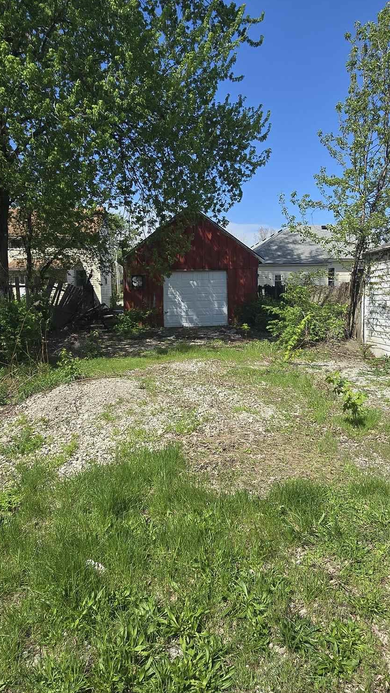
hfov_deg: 51.5
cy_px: 323
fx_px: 405
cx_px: 198
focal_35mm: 22
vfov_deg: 81.1
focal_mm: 2.2
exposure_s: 1/2283
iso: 50
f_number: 2.2
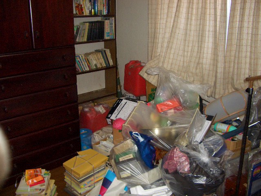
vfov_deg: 40.7
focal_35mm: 35
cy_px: 98
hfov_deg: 52.6
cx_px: 130
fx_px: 264
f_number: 2.6
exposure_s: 1/60
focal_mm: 5.8
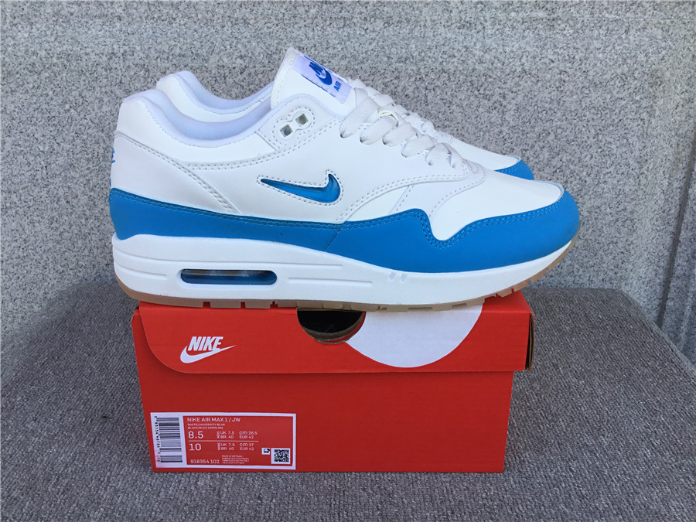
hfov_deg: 58.4
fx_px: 623
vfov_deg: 45.4
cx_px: 348
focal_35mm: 31
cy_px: 261
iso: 25
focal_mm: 3.3
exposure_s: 1/375
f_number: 2.4
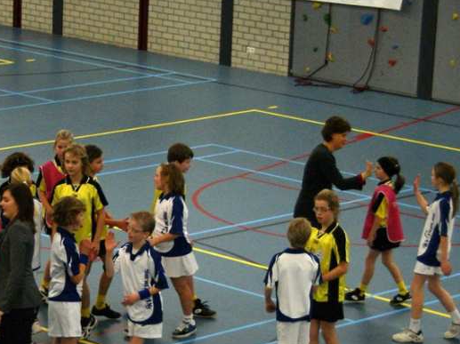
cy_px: 260
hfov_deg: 16.7
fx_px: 1555
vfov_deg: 12.6
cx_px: 97
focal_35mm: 117
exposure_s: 1/160
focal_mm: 35
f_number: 4.5
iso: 800
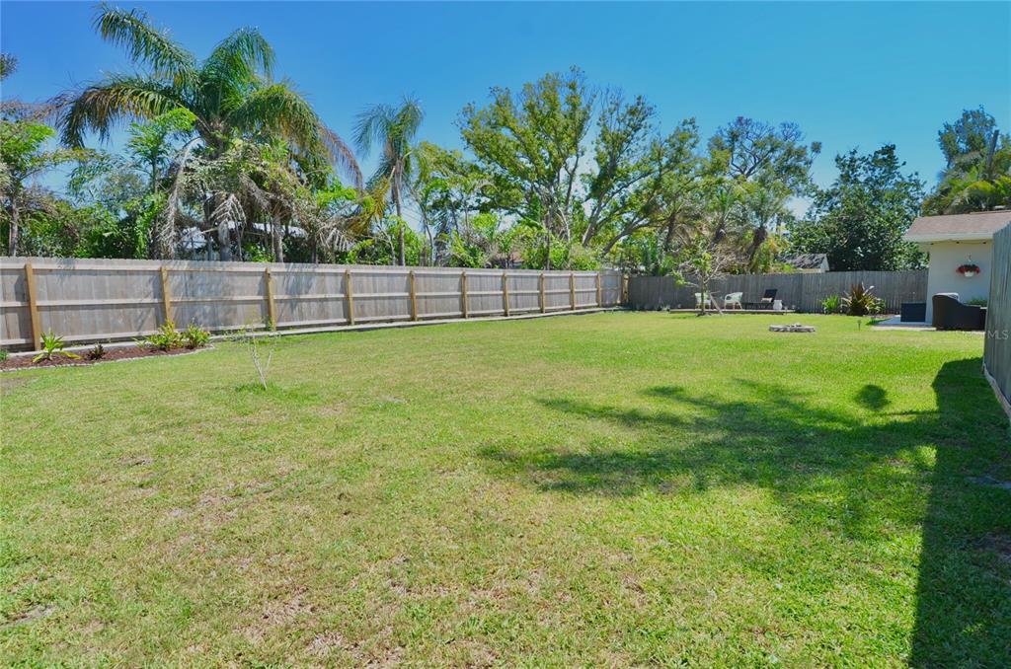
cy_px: 334
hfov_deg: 53.2
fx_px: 1009
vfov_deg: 36.7
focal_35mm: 36
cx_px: 506
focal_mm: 24
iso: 110
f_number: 8
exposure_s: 1/250
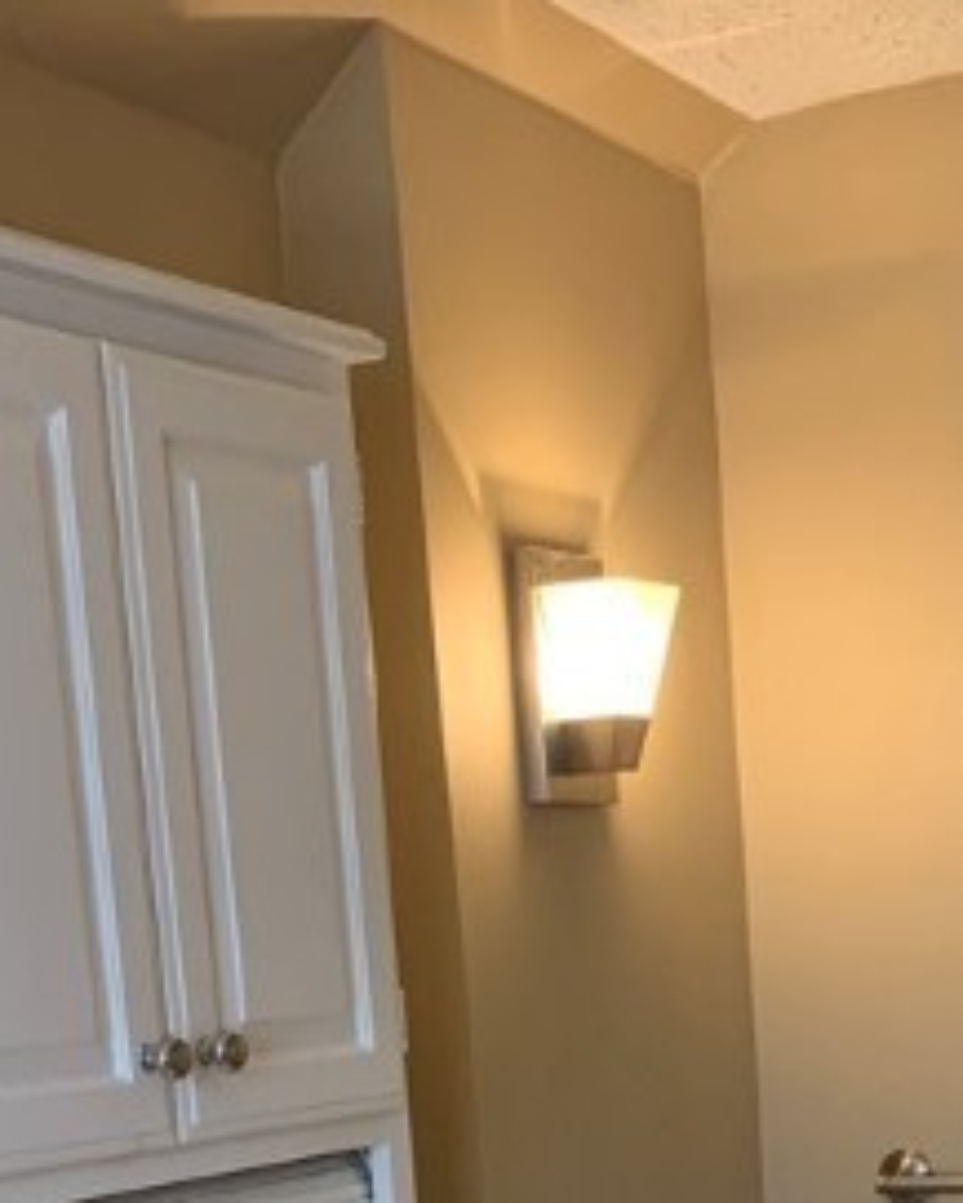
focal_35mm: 72
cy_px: 1492
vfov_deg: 23.8
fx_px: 2564
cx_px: 768
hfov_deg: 21.0
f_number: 1.8
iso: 100
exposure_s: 1/60
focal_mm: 4.25
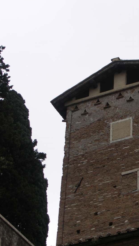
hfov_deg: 10.1
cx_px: 130
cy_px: 151
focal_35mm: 119
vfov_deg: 18.0
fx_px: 780
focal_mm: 19.5
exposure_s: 1/160
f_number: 4.5
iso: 50
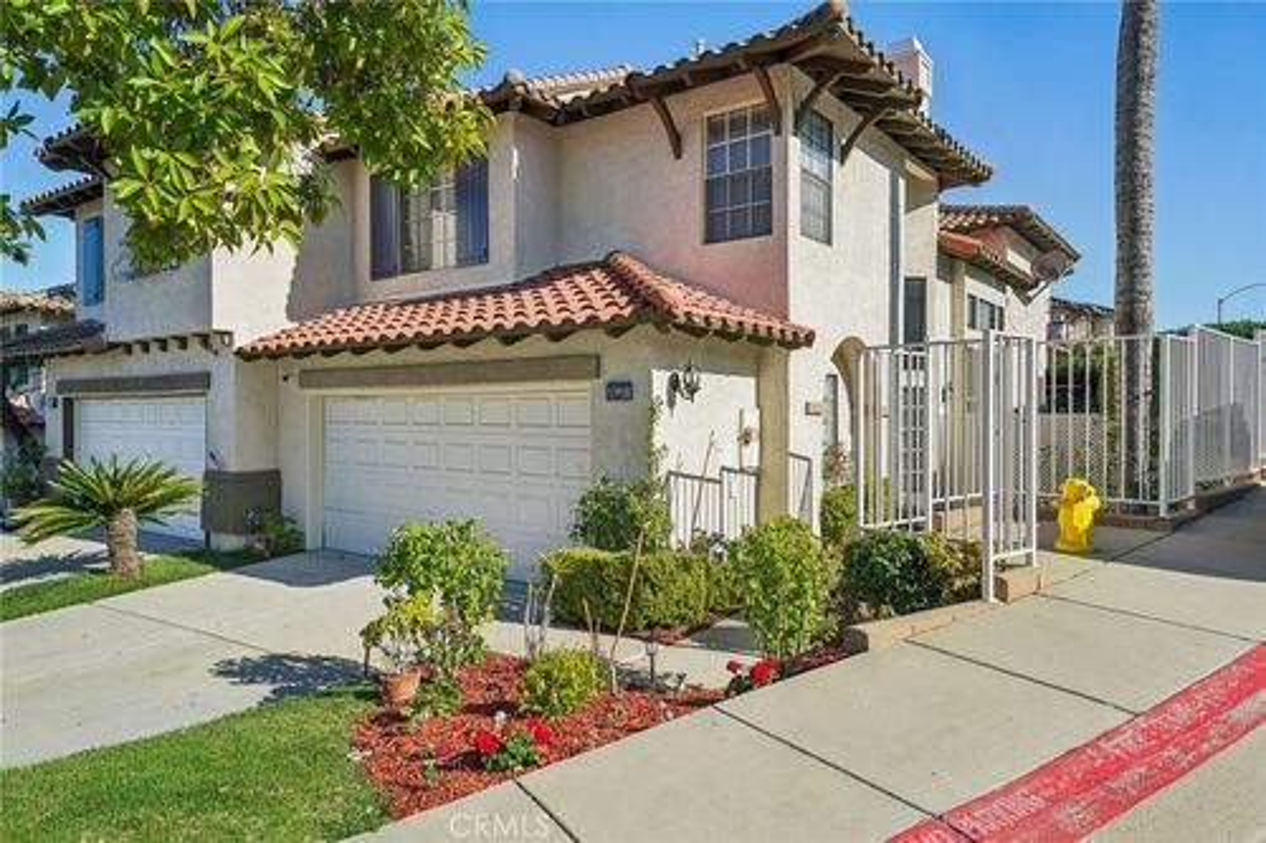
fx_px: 844
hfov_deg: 73.8
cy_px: 422
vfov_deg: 53.1
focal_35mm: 24
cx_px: 633
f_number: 7.1
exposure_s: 1/400
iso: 100
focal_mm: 24
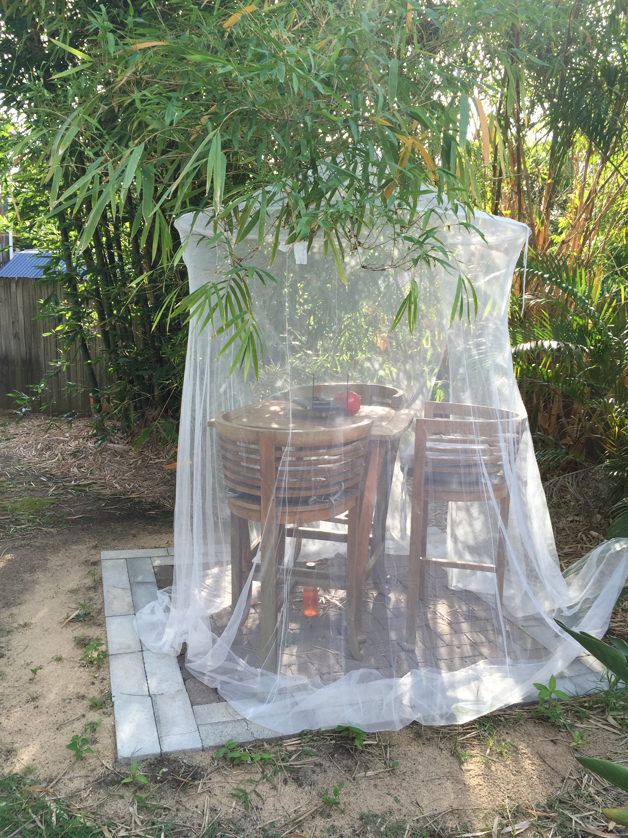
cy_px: 419
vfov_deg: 61.7
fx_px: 701
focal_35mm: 29
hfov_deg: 48.2
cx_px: 314
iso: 32
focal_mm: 4.15
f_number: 2.2
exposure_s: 1/147
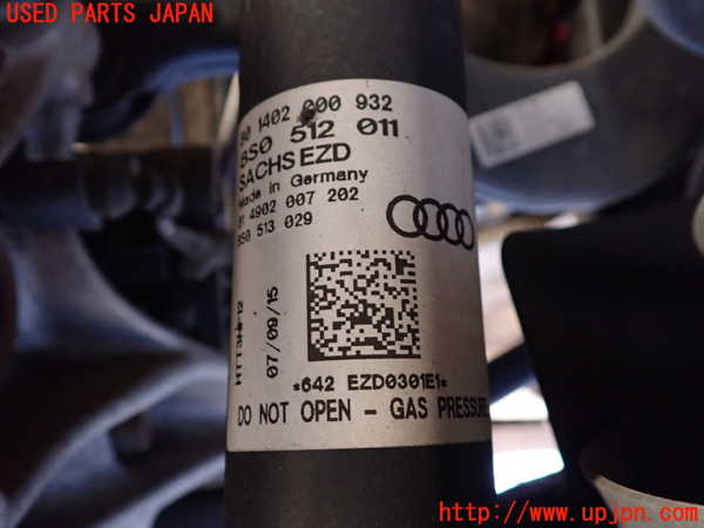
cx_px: 352
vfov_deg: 46.8
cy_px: 264
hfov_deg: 60.0
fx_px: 610
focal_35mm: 30
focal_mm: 5.4
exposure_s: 1/25
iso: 800
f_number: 2.3
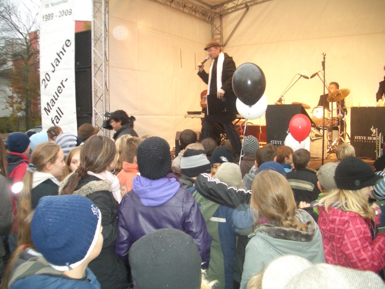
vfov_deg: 40.7
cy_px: 144
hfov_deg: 52.6
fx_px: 389
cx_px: 192
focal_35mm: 35
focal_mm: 5.8
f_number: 2.6
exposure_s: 1/60
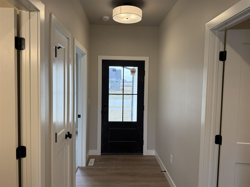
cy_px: 94
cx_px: 125
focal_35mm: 24
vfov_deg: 56.8
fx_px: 173
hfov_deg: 71.6
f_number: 1.78
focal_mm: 6.76
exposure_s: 1/240
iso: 160
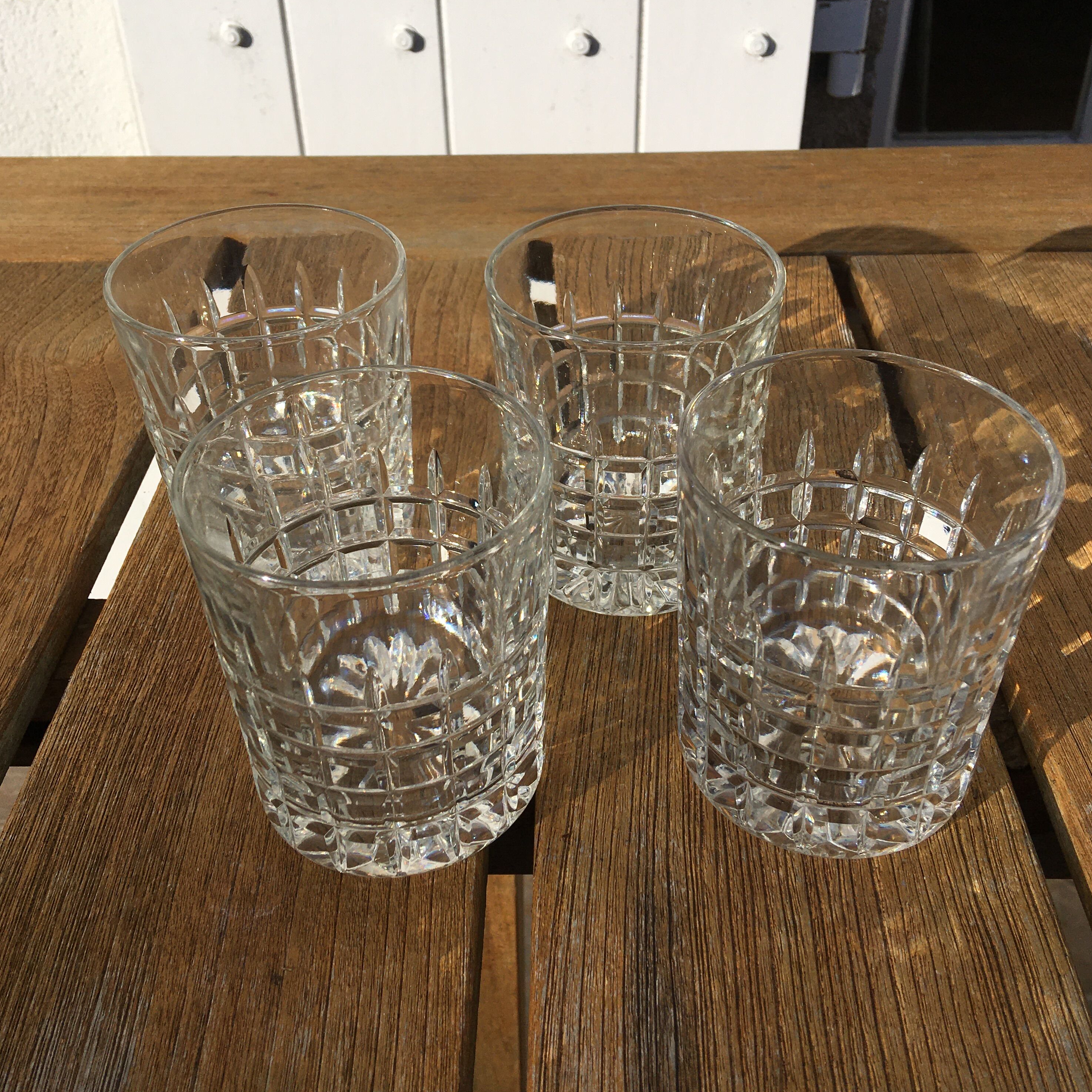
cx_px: 554
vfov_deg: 47.1
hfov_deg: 47.2
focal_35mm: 35
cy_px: 464
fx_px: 1249
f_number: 2.2
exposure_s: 1/4049
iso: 25
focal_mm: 4.15
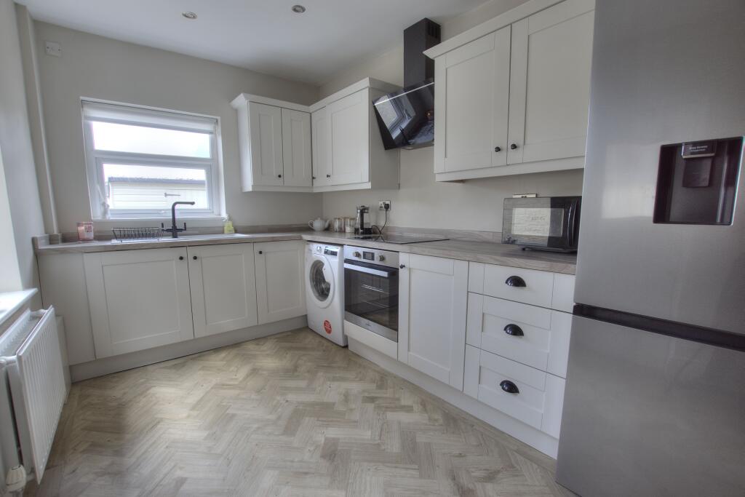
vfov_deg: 77.3
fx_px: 310
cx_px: 372
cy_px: 248
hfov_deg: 100.4
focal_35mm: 15
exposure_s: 1/30
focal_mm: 10
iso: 400
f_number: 8
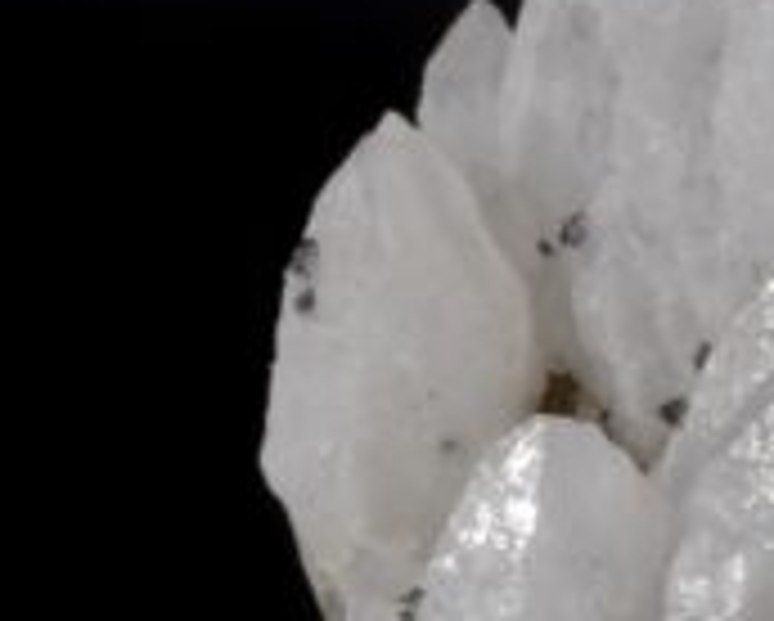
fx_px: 5389
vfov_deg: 6.6
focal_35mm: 235
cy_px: 398
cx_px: 950
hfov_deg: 8.1
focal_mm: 47.5
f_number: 5.6
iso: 100
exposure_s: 1/2
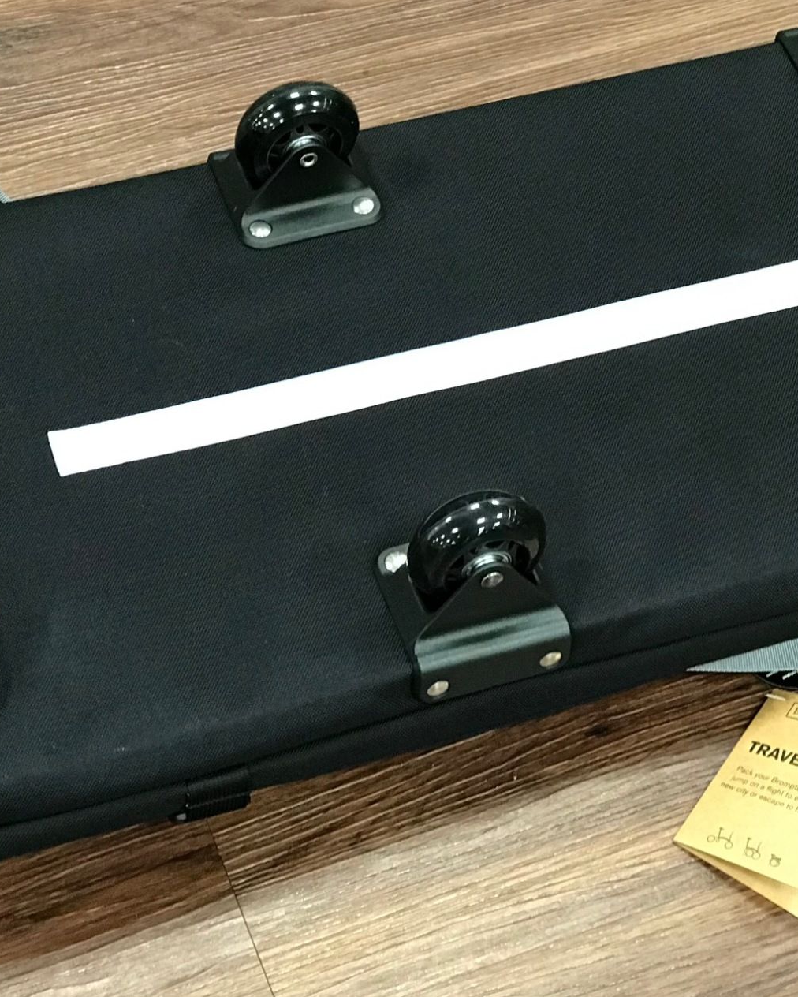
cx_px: 500
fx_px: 2597
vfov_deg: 21.7
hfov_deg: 17.4
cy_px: 499
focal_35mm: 88
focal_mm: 6.6
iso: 500
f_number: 2.8
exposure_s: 1/50
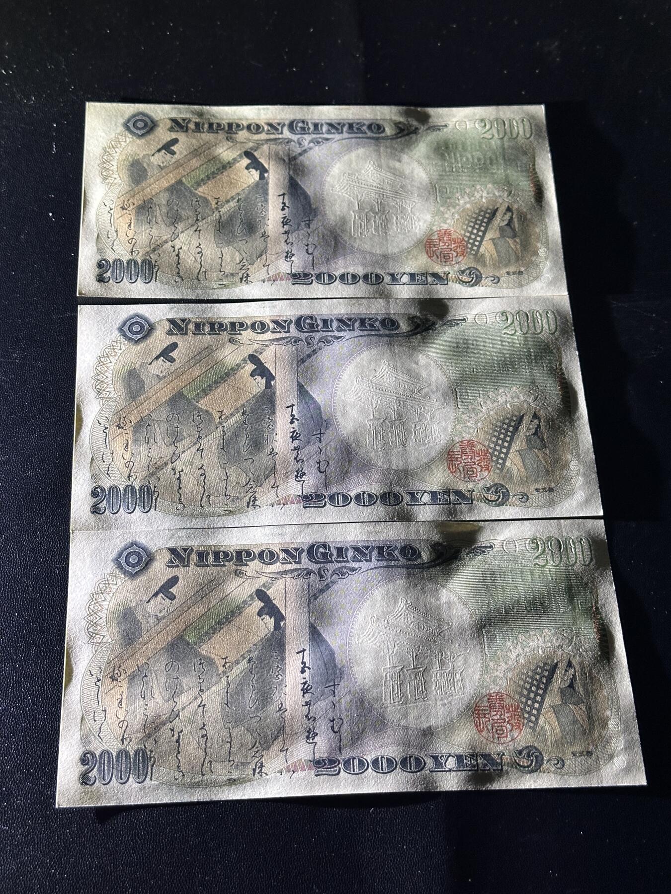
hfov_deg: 30.3
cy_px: 447
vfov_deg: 39.7
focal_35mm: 48
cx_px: 336
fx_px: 1241
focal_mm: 6.86
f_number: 1.78
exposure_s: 1/40
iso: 320
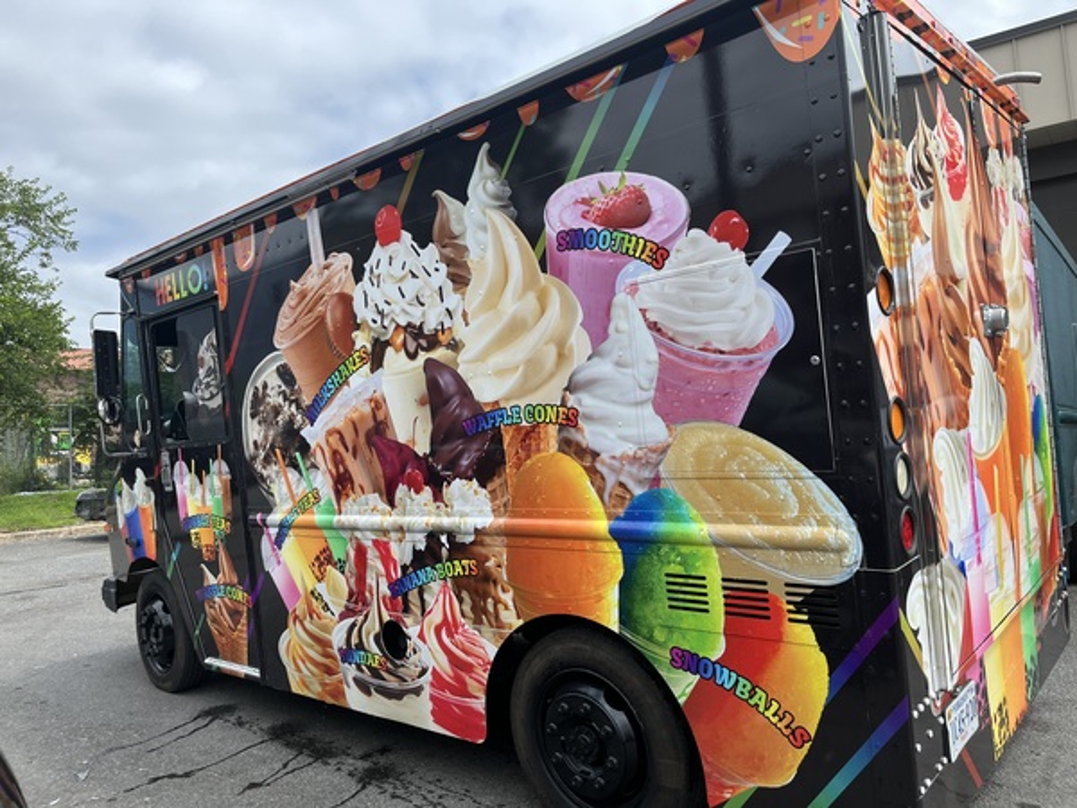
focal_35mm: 26
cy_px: 404
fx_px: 809
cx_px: 538
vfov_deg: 53.1
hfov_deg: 67.3
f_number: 1.6
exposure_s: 1/1890
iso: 50
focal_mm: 5.1
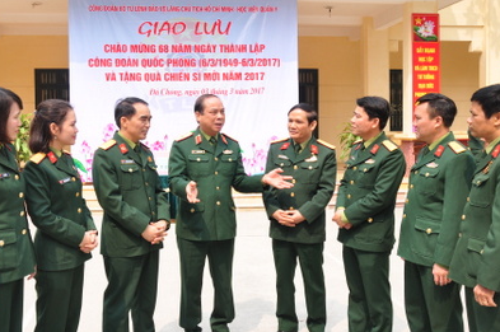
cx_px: 223
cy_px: 149
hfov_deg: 46.4
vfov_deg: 31.8
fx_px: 583
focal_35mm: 42
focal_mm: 22
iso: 320
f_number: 9
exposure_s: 1/200
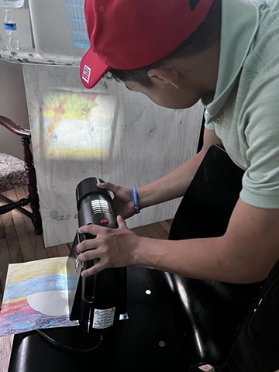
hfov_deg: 53.1
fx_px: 279
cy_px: 186
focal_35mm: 26
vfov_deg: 67.3
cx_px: 140
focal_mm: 5.7
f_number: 1.5
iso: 640
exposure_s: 1/30
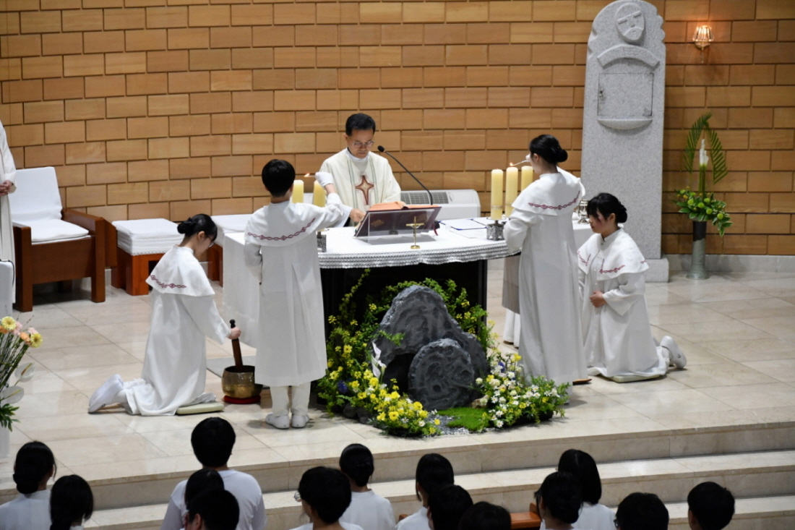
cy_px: 265
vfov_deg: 8.7
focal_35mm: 157
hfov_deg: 13.1
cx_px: 398
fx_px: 3466
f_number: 6
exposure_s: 1/125
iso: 1800
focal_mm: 105
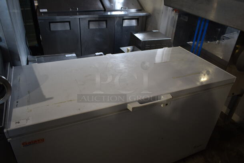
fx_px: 183
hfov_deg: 67.3
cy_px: 82
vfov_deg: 48.0
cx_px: 122
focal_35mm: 27
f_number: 3.5
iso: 220
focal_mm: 18
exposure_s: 1/30
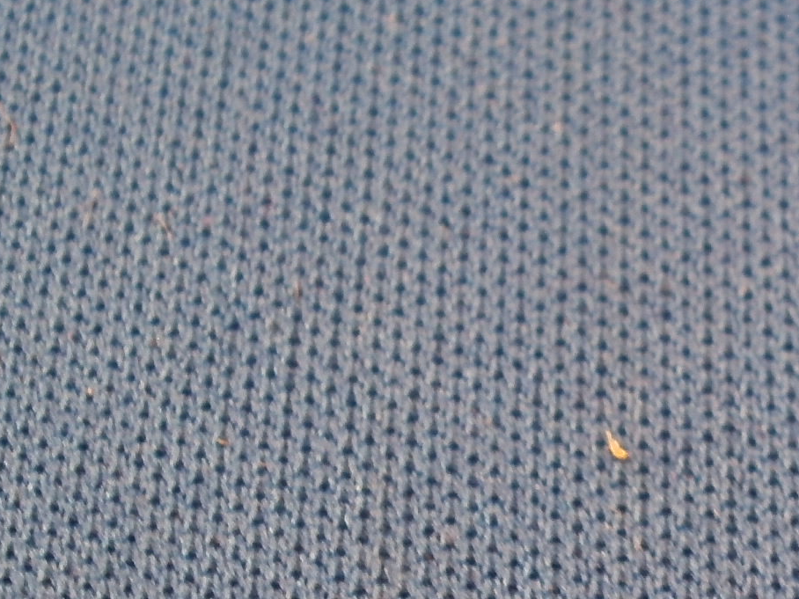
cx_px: 953
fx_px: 2862
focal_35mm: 124
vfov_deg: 11.7
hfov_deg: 15.3
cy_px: 733
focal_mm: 7.7
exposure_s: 1/30
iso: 100
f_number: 4
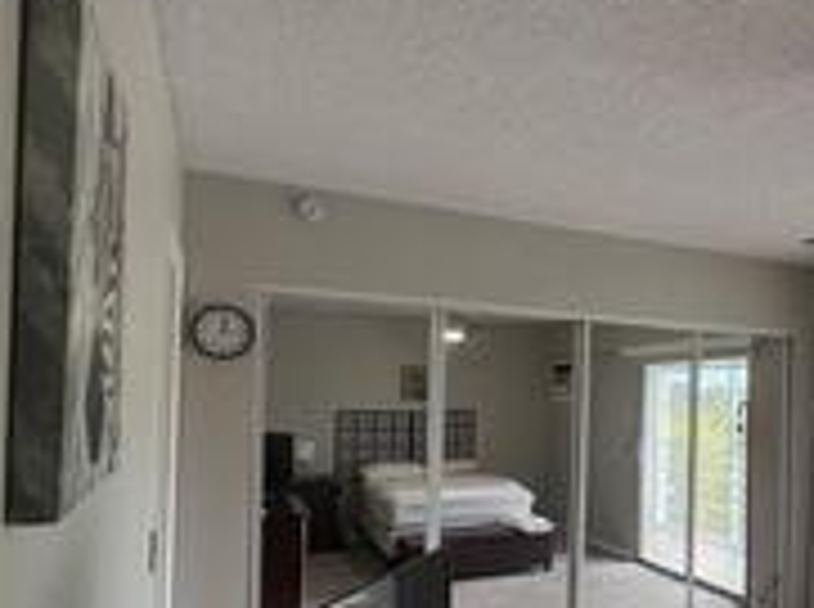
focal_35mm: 31
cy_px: 392
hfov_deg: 53.7
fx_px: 728
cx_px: 675
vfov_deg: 44.8
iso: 125
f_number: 2.2
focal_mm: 2.22
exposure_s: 1/120
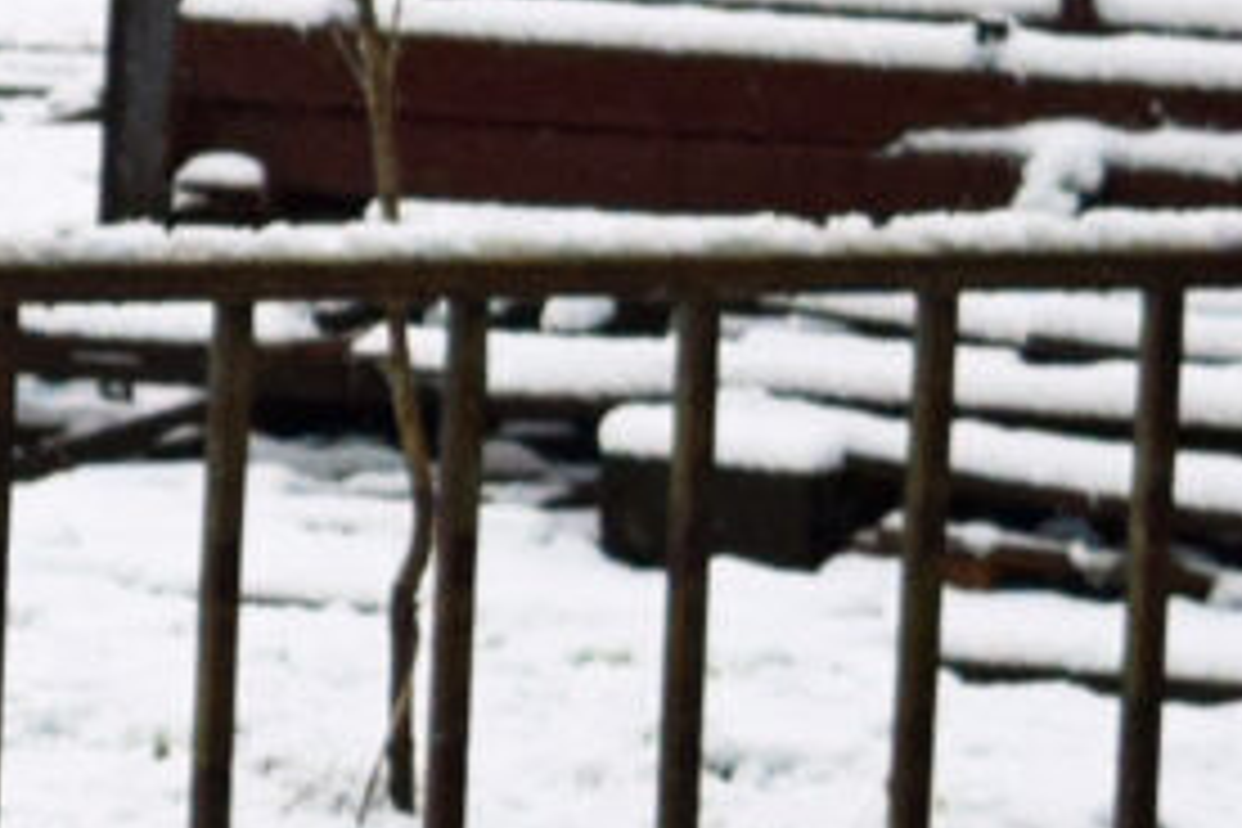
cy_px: 637
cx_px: -3186
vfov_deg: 3.1
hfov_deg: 4.4
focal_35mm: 446
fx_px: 15386
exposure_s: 1/800
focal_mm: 40
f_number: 8
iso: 800
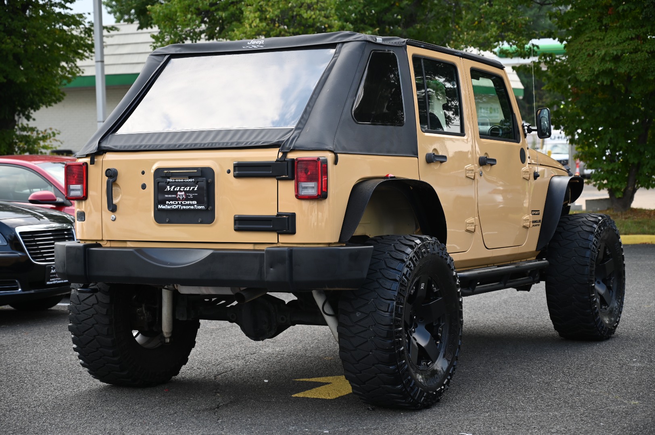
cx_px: 328
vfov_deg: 19.4
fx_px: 1273
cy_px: 218
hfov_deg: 28.9
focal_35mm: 70
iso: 200
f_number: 4.5
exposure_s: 1/250
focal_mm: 70
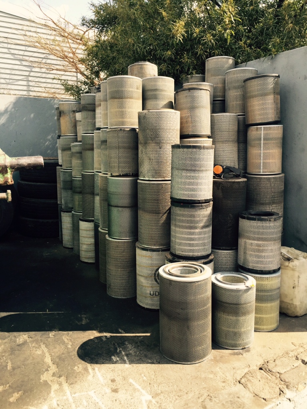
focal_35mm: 29
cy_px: 204
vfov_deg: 61.7
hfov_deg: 48.2
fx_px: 343
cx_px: 154
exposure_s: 1/628
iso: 32
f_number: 2.2
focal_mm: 4.15
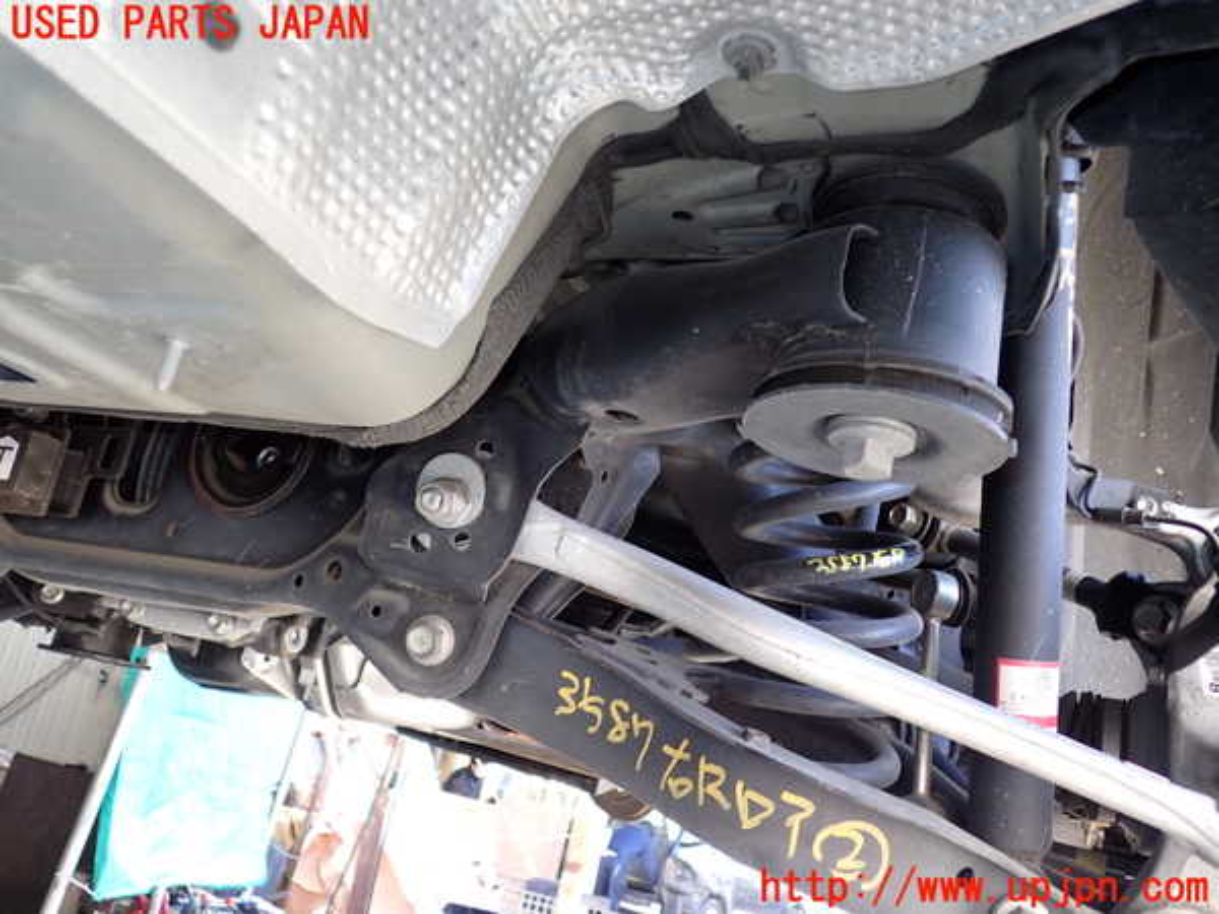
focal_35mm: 30
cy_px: 457
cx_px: 610
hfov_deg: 60.0
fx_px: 1056
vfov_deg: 46.8
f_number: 2.3
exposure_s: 1/80
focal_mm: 5.4
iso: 200
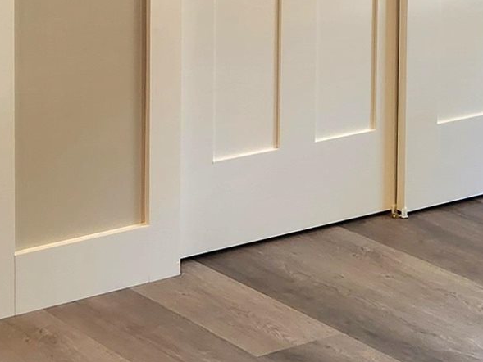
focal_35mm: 120
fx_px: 1675
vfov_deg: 11.9
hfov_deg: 16.4
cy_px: -147
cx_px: 330
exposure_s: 1/120
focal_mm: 5.4
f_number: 1.8
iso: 100
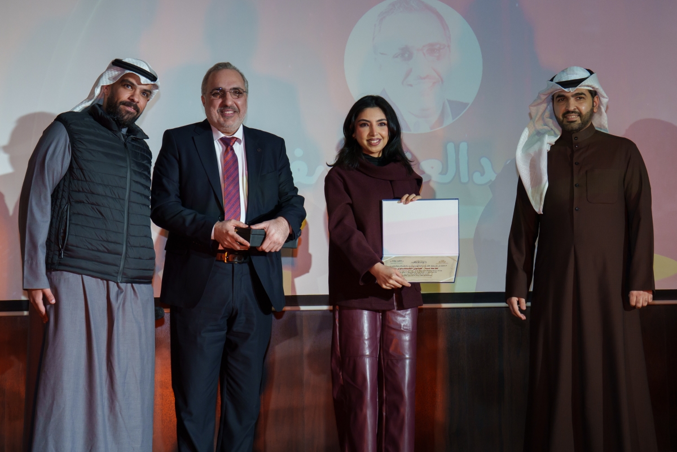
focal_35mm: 64
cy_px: 226
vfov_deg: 21.2
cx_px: 338
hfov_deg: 31.4
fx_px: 1203
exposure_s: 1/160
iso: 1250
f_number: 5
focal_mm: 43
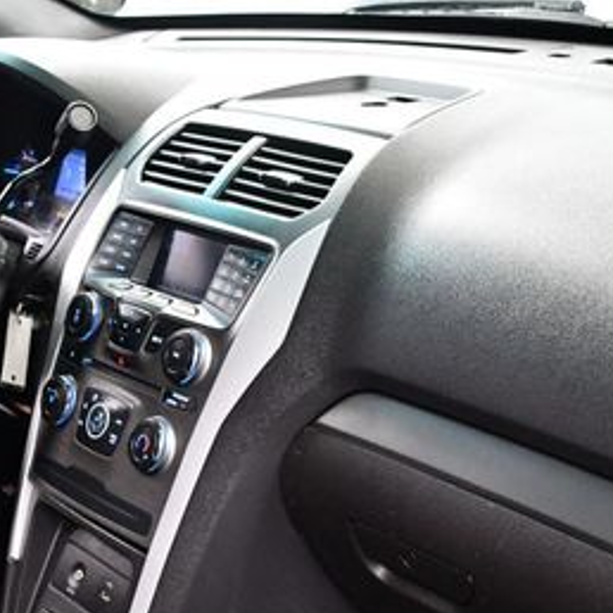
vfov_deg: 22.5
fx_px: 1523
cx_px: 152
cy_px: 468
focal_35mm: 76
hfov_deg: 22.5
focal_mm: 18
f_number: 3.5
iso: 3600
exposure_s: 1/60
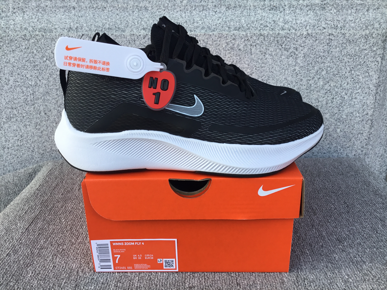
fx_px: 347
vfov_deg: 45.4
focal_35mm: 31
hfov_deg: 58.4
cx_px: 194
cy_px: 145
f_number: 2.4
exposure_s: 1/50
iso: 25
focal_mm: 3.3
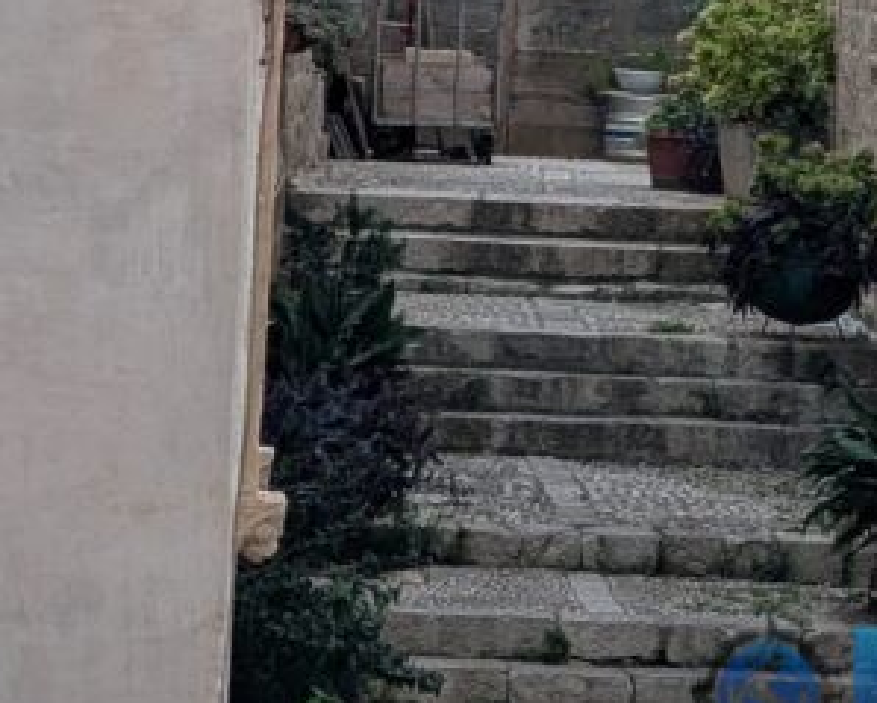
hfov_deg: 5.2
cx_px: 899
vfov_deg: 4.2
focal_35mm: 369
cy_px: -106
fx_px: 9587
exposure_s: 1/340
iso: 56
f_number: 2.8
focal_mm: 17.91
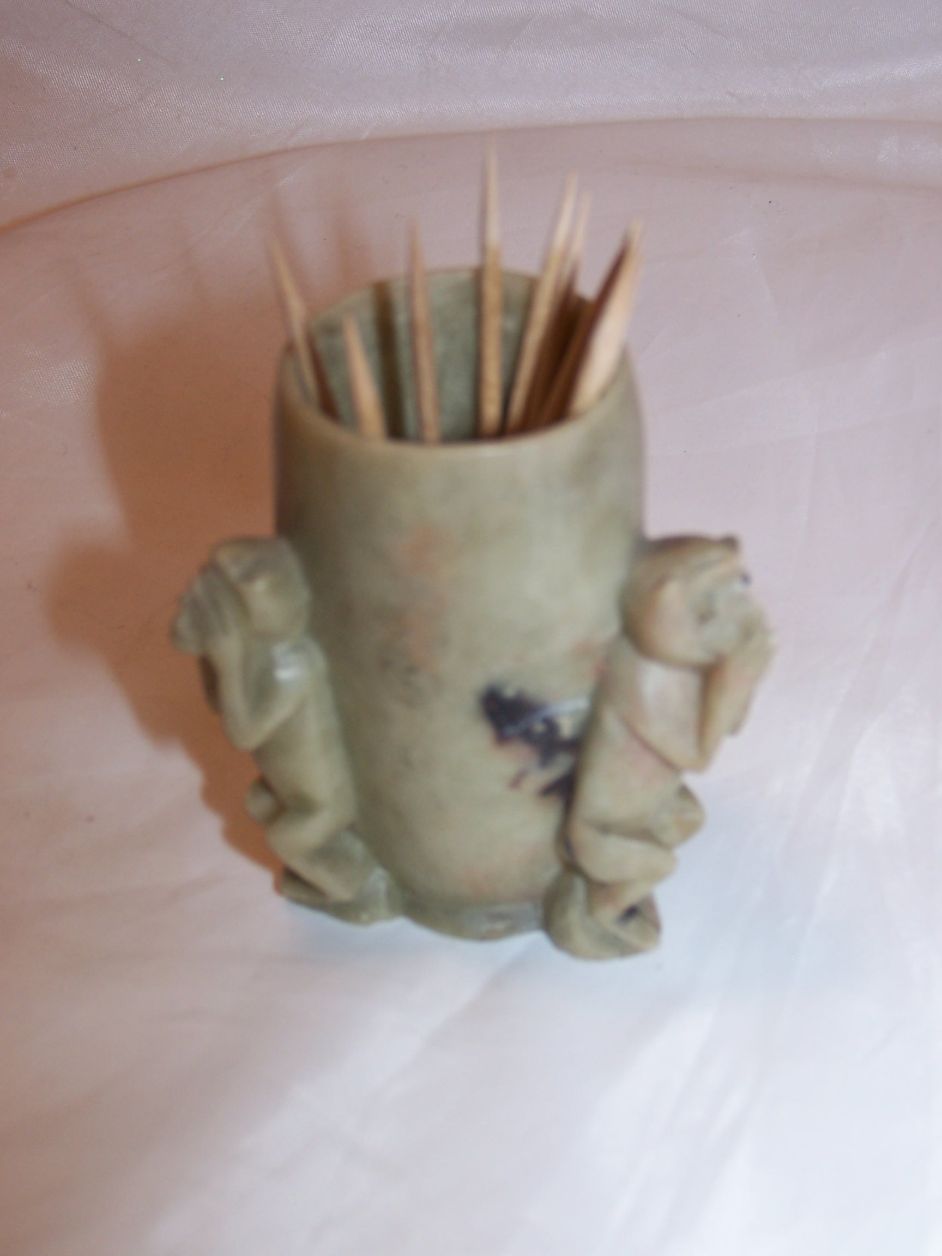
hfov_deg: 22.9
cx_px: 471
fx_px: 2322
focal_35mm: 64
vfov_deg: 30.3
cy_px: 628
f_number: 3.2
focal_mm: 10.7
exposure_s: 1/60
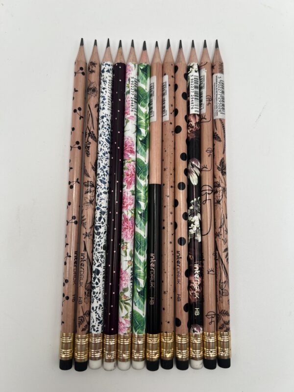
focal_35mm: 26
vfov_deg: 67.3
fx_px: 294
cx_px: 147
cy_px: 196
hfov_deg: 53.1
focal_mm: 5.7
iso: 32
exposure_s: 1/139
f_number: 1.5
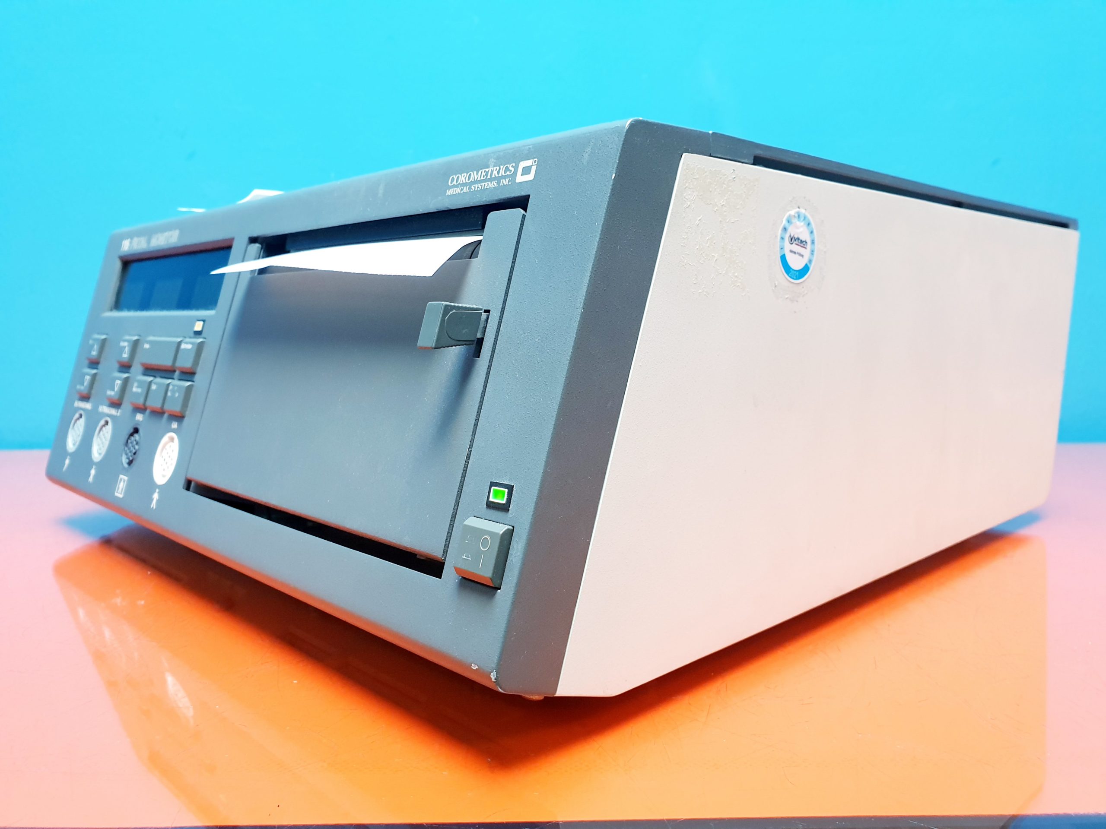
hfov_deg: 67.3
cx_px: 553
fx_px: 831
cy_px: 414
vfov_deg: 53.1
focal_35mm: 26
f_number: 2.4
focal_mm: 4.3
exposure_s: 1/50
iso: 200
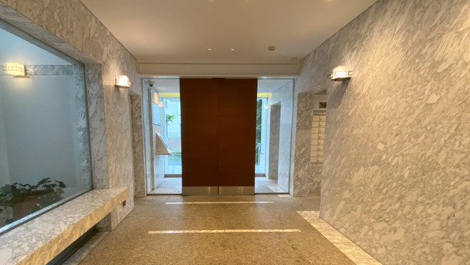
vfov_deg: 60.2
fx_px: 224
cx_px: 215
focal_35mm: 18
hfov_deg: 92.4
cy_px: 167
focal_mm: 1.54
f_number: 2.4
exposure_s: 1/50
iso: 250
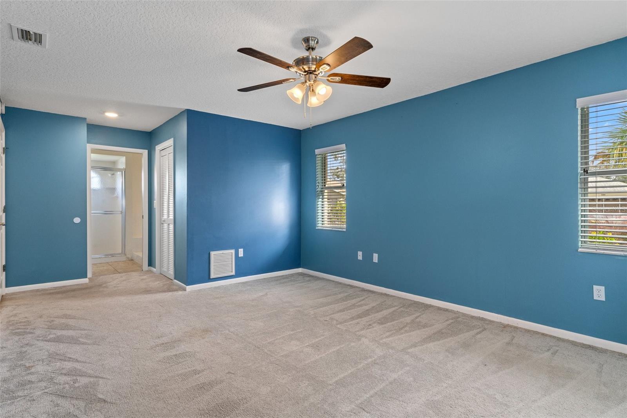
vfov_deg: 67.4
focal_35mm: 18
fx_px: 313
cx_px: 314
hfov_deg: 90.0
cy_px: 209
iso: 320
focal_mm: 12
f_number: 8
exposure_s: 1/1.67
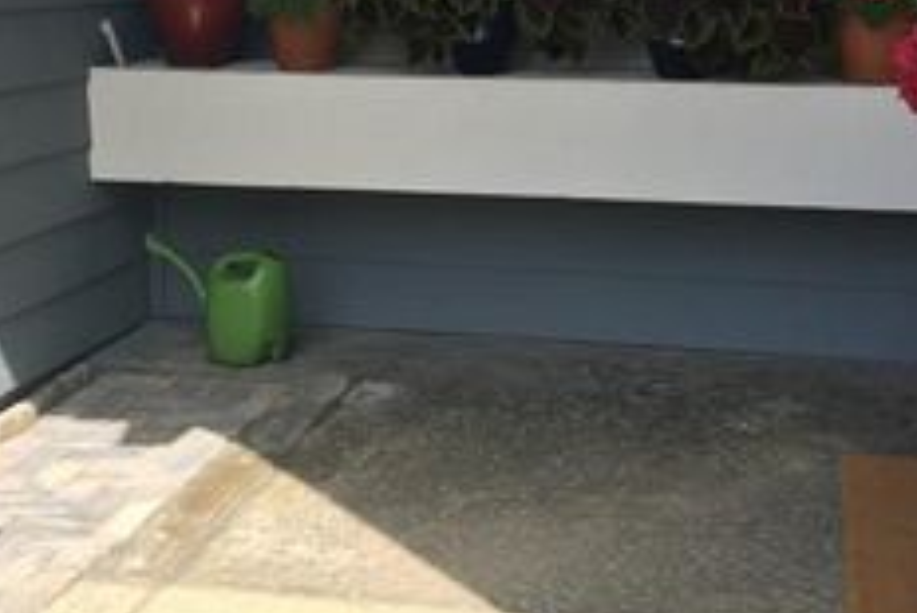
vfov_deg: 20.7
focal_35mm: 65
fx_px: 1657
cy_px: 121
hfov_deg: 30.9
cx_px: 407
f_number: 2.2
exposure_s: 1/680
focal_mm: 4.15
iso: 25
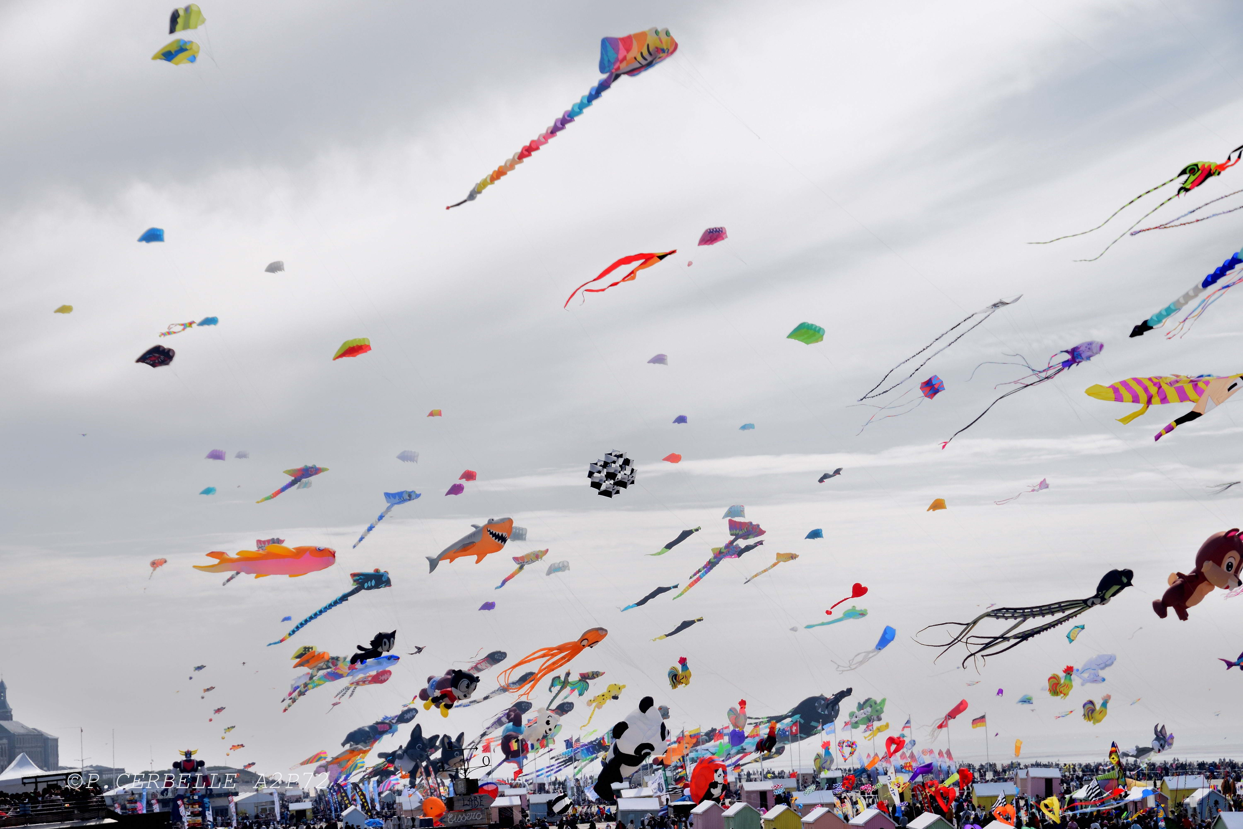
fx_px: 3625
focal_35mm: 105
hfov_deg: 19.5
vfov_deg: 13.0
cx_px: 622
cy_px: 414
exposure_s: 1/250
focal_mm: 70
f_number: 9
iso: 100
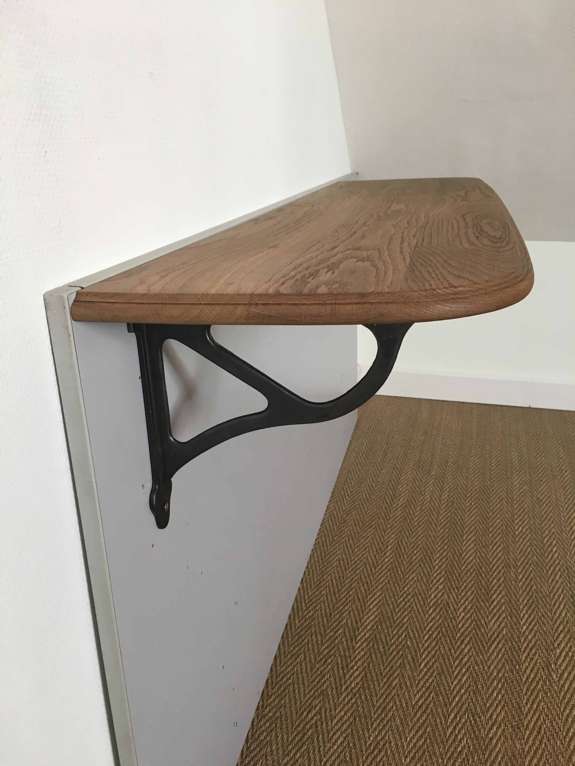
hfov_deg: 48.2
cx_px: 288
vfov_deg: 61.7
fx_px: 642
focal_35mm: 29
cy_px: 383
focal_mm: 4.15
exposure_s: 1/33
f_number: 2.2
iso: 80
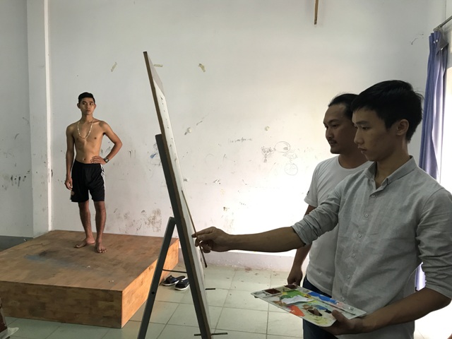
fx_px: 366
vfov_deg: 49.7
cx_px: 226
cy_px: 170
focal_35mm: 28
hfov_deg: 63.4
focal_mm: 3.99
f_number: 1.8
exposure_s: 1/17
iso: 40
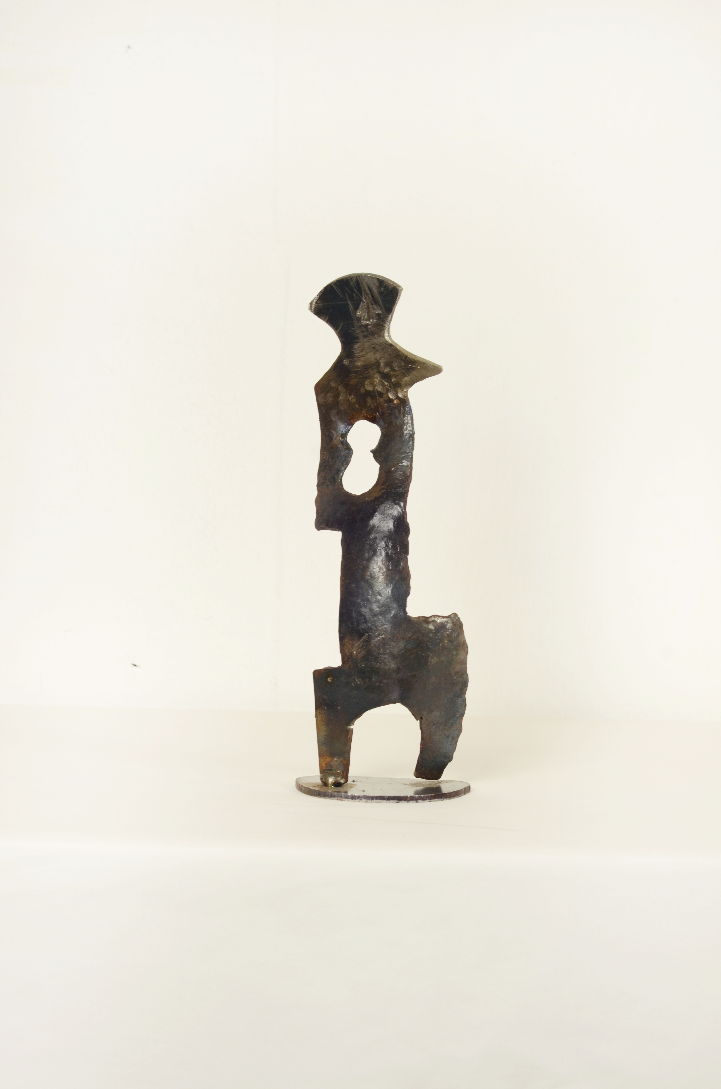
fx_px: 3847
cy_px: 544
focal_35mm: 128
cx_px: 360
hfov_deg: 10.7
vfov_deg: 16.1
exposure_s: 1/8
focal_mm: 85
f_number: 9
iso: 160
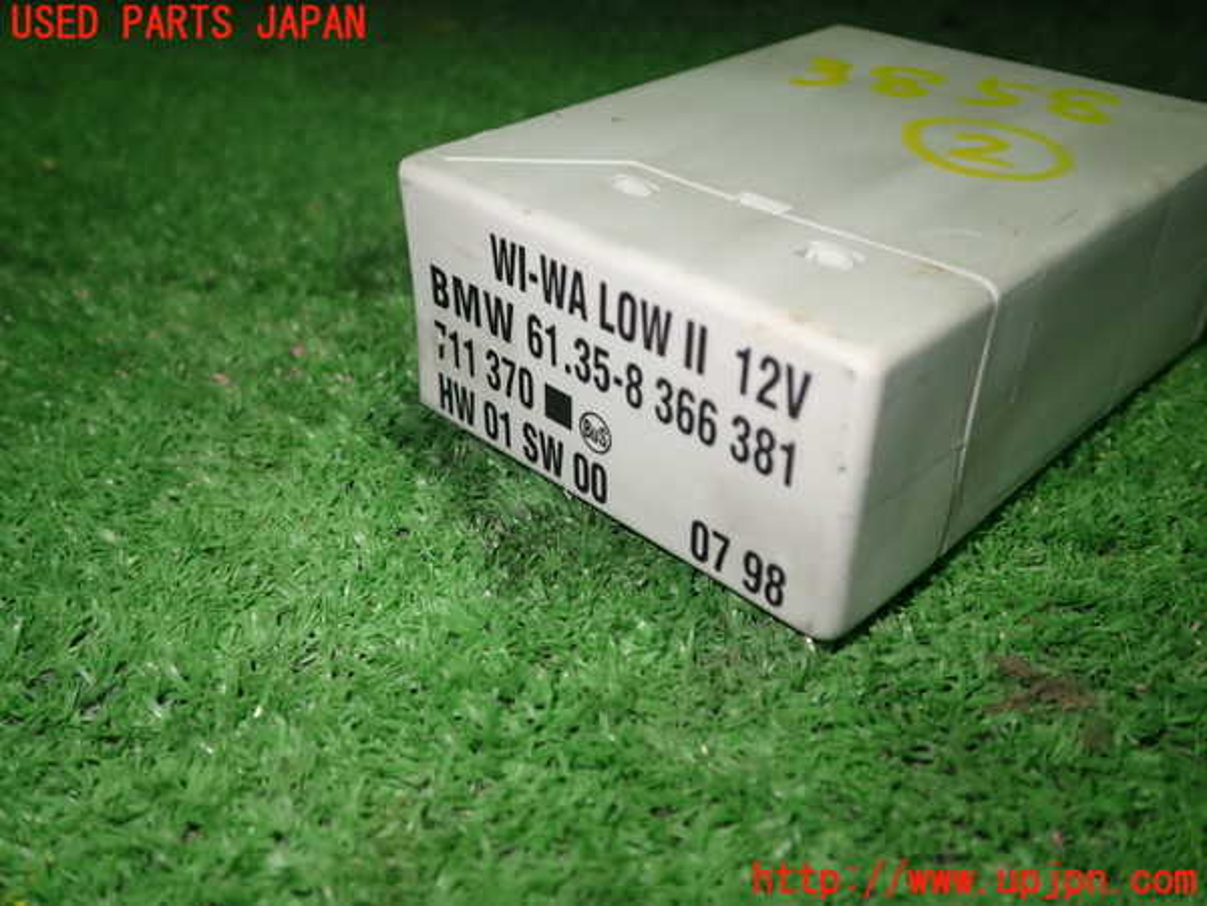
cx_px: 604
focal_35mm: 32
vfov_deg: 44.2
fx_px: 1116
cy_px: 453
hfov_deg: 56.8
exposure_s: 1/50
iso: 200
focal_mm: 5.79
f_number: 2.4
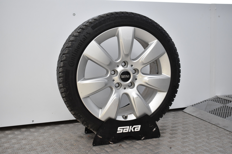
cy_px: 77
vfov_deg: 31.9
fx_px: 271
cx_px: 116
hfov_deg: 46.4
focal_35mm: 42
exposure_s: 1/50
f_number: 4.2
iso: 900
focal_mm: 28
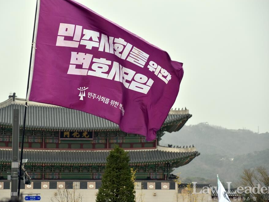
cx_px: 123
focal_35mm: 154
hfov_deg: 12.8
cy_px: 101
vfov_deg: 9.6
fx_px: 1197
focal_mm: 92
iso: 250
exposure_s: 1/320
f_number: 6.3
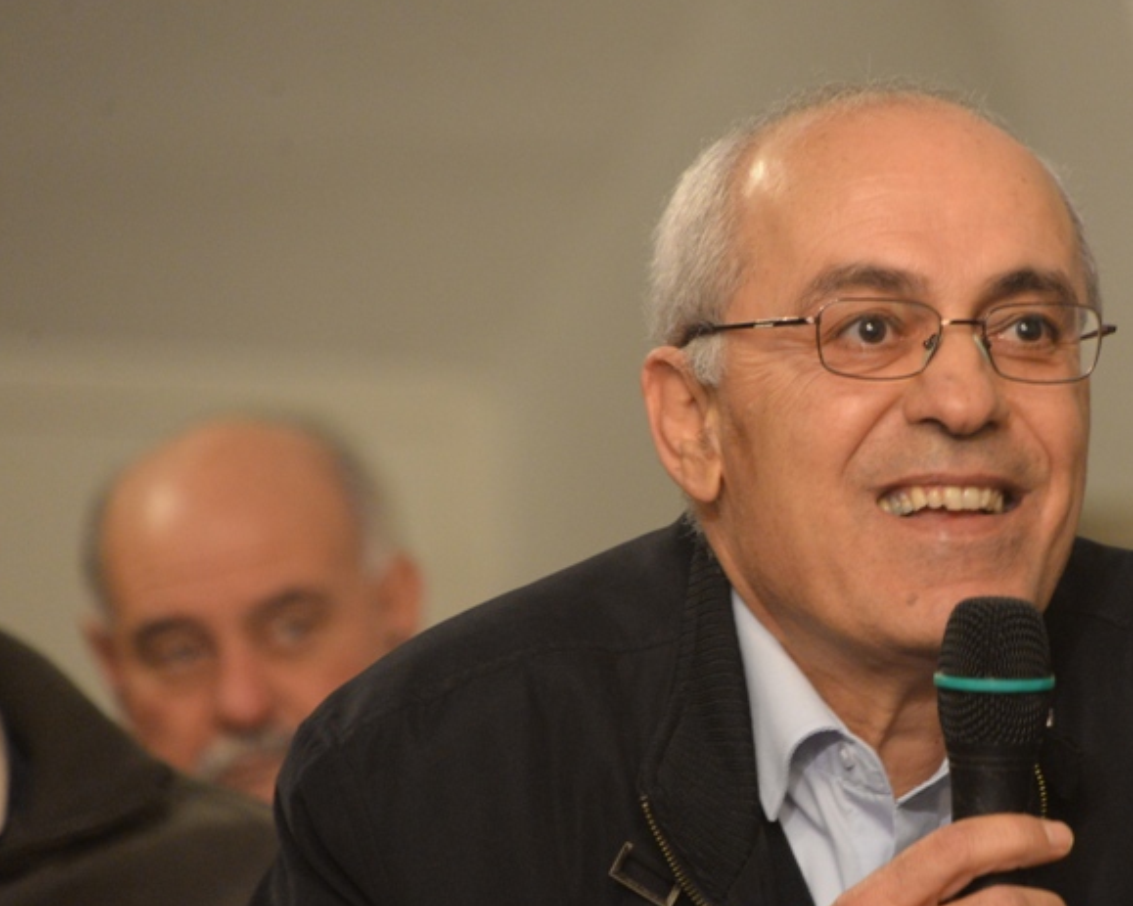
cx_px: 875
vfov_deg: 3.3
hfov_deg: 4.1
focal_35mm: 467
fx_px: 15657
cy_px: 492
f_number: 6.3
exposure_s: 1/15
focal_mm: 300
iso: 3200
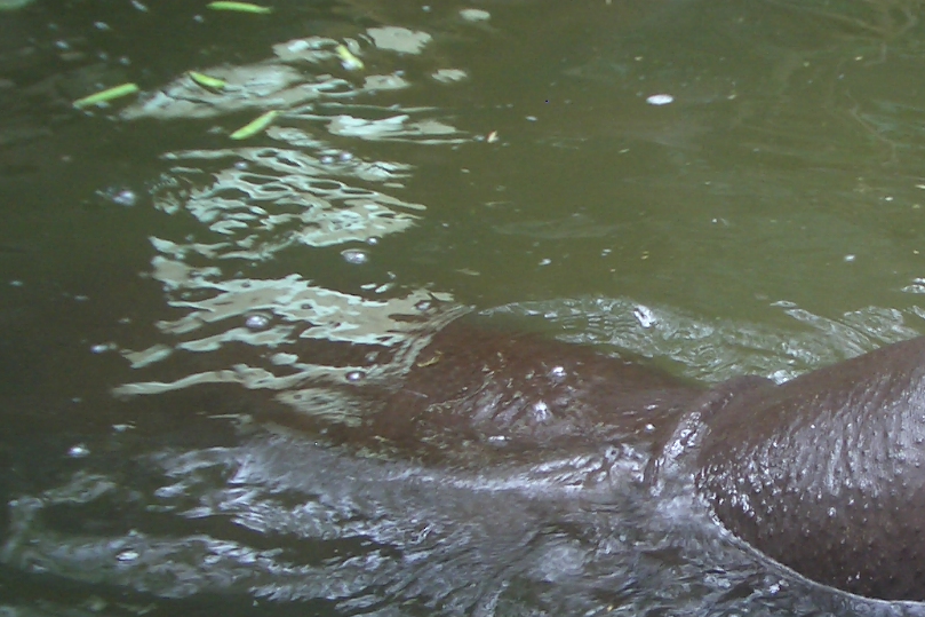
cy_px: 396
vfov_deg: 18.9
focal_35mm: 72
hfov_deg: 26.8
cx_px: 890
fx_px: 1850
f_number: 2.6
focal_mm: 5.8
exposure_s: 1/50
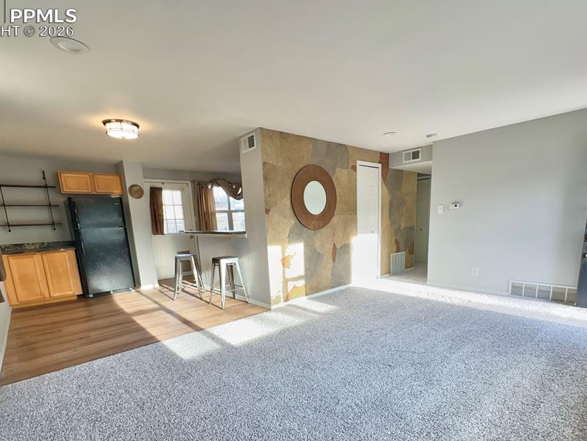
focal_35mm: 18
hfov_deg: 87.7
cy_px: 279
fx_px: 305
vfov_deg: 70.3
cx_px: 306
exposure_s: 1/120
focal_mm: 2.2
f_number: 2.2
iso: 80
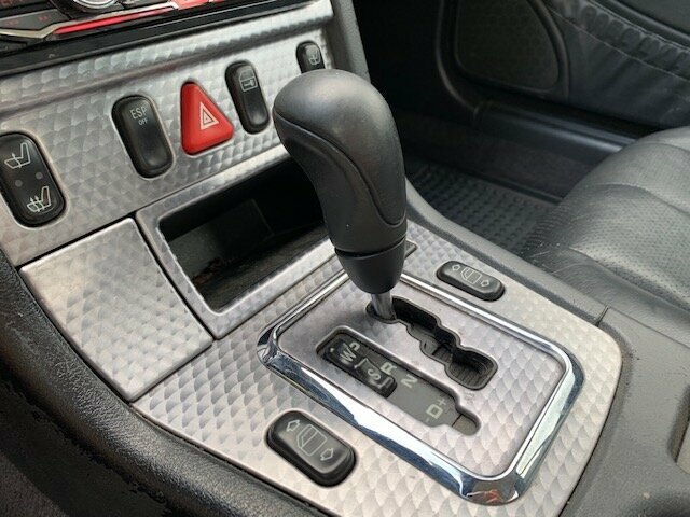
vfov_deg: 53.1
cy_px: 258
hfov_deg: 67.3
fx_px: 518
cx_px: 345
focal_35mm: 26
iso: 32
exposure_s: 1/122
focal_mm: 4.25
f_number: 1.8
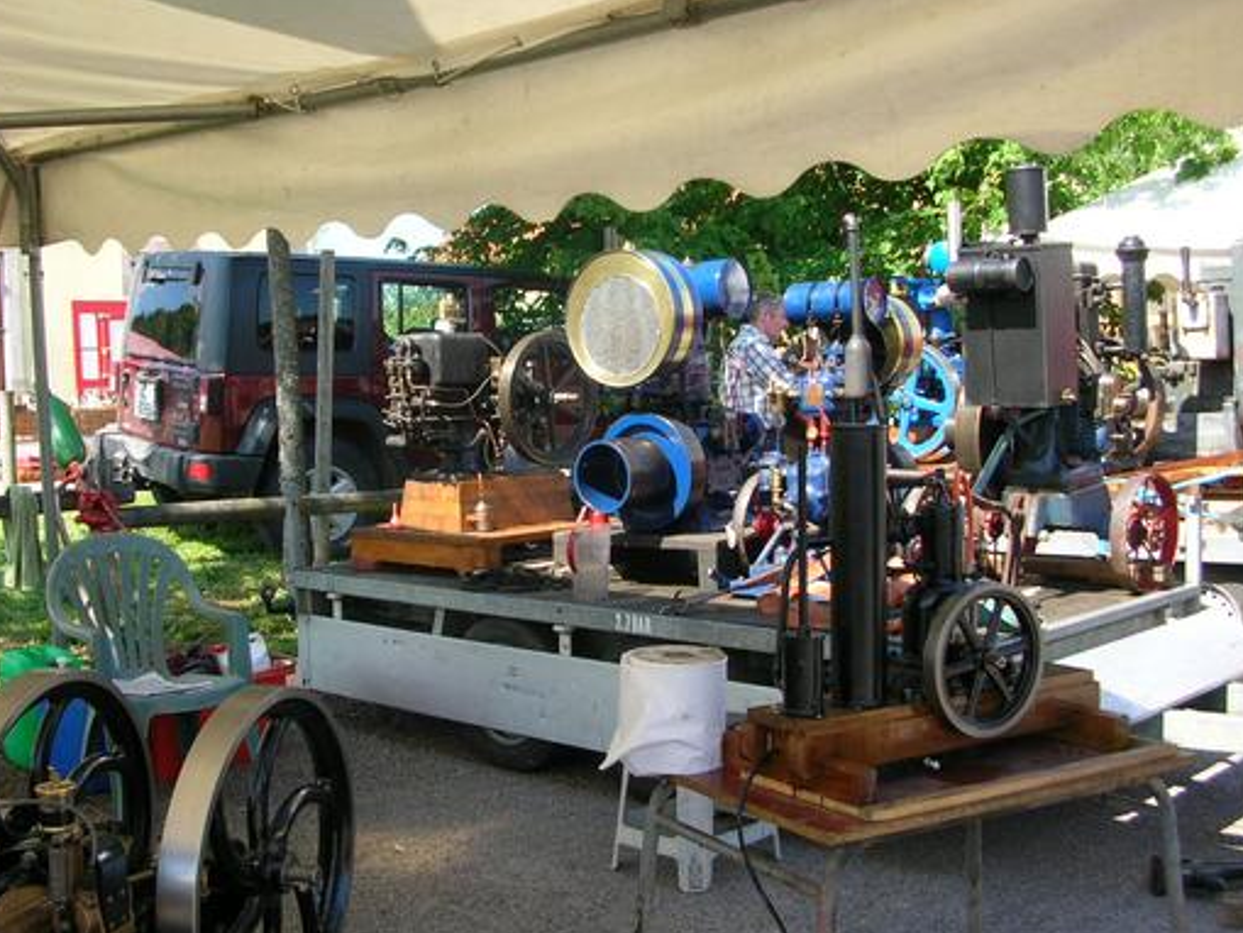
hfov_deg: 42.9
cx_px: 552
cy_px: 445
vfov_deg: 32.9
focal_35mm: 44
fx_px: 1580
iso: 50
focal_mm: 5.8
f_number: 2.8
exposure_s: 1/274
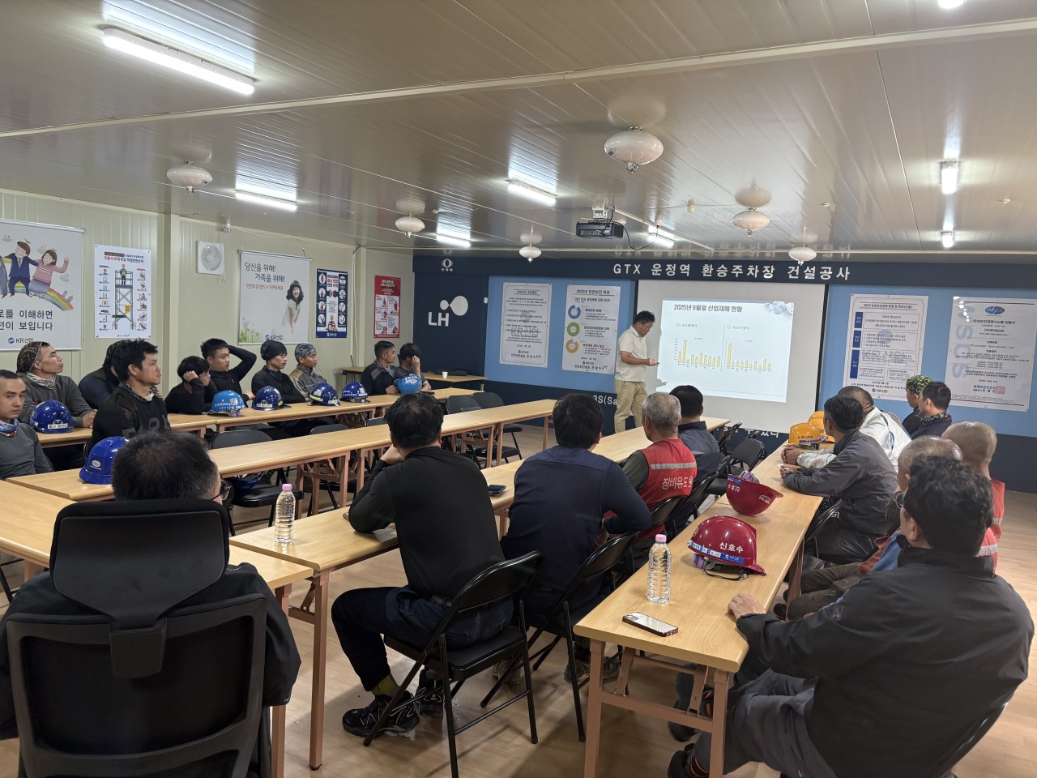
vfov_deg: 53.1
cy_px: 389
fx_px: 779
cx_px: 518
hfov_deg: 67.3
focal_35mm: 26
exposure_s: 1/60
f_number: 1.6
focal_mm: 5.96
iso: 125
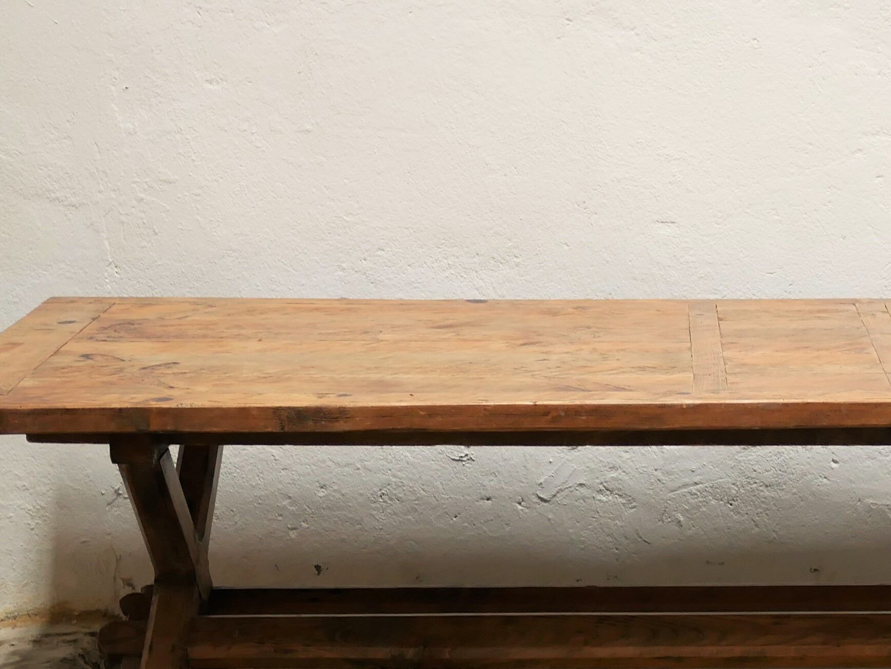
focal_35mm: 106
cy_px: 287
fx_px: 2729
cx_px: 802
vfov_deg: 14.0
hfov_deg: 18.2
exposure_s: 1/60
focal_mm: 20
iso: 400
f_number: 1.7
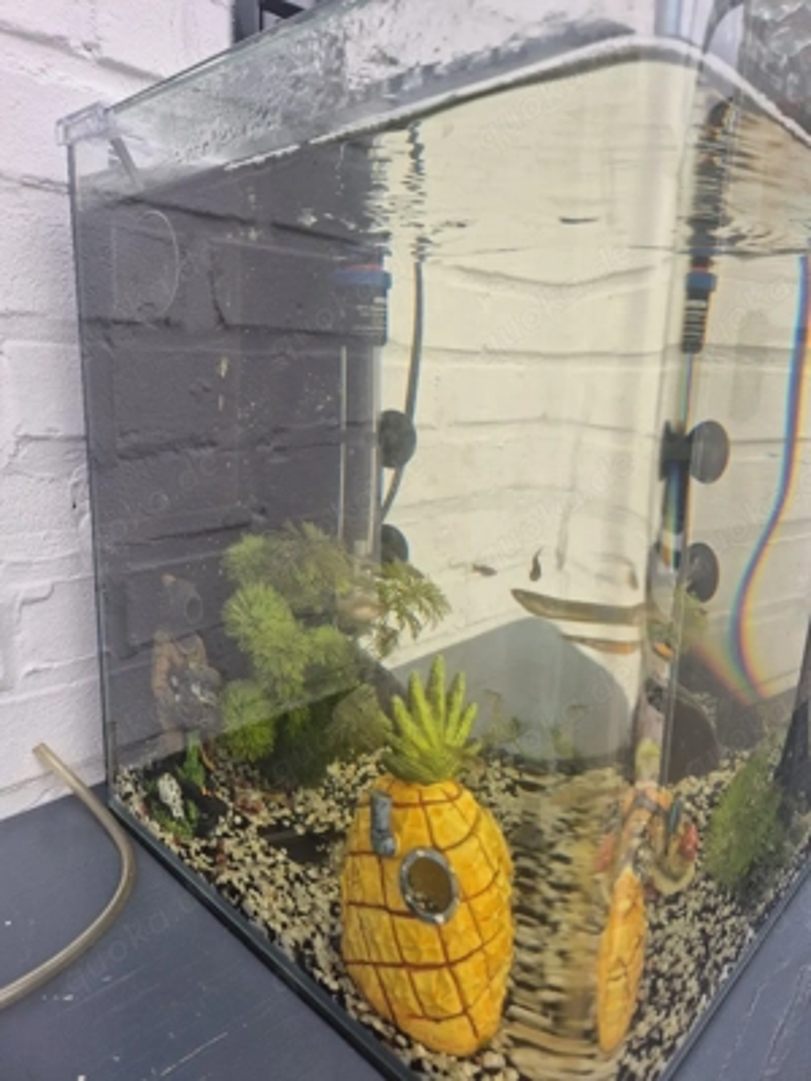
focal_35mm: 23
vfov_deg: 73.9
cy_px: 540
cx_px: 406
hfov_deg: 58.9
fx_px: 718
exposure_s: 1/182
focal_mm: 5.4
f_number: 1.8
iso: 32
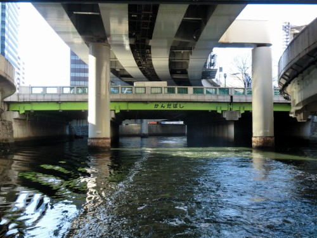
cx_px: 158
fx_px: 321
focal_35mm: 35
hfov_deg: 52.6
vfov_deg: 40.7
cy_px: 119
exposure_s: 1/100
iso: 100
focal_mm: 6.1
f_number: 3.2
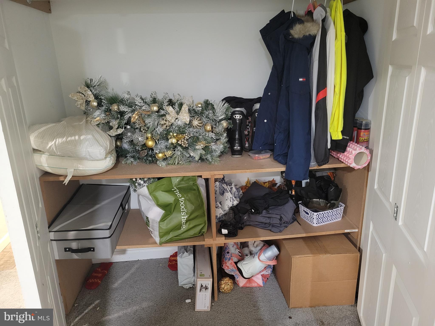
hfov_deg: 67.3
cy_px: 163
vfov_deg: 53.1
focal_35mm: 26
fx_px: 327
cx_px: 218
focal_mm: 5.4
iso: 640
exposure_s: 1/24
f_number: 1.8
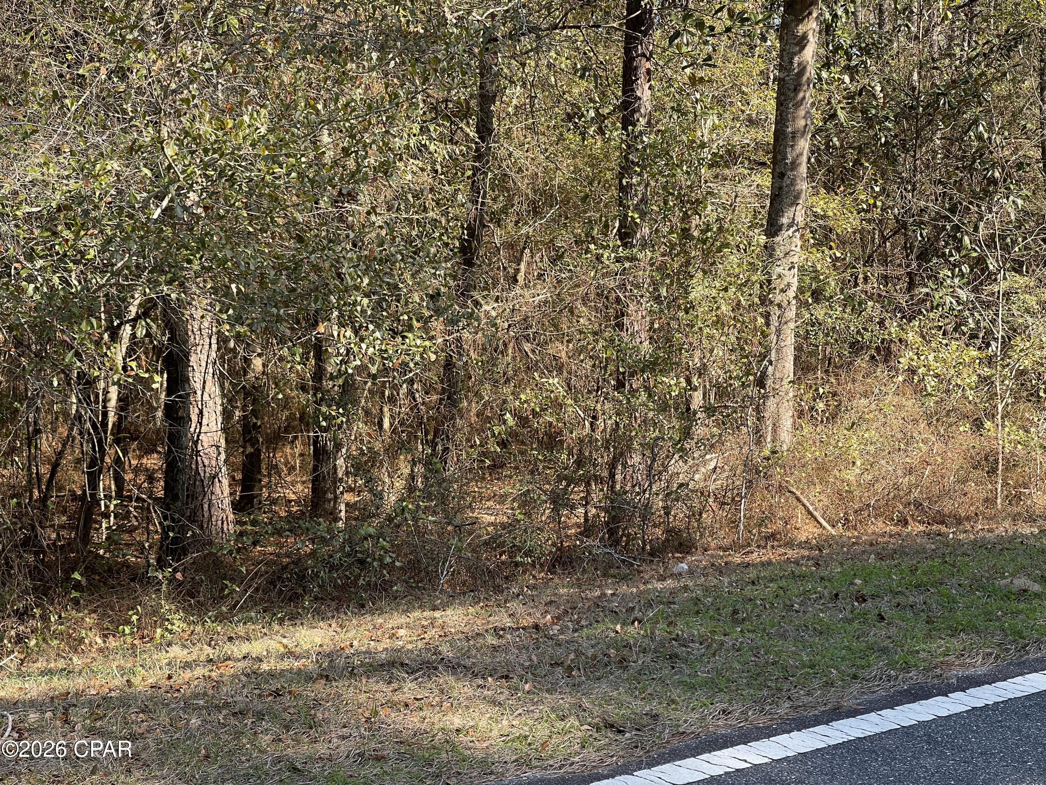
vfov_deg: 22.9
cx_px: 523
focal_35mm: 64
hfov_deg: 30.3
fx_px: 1934
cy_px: 392
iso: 20
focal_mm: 7.5
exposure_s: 1/148
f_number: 2.2
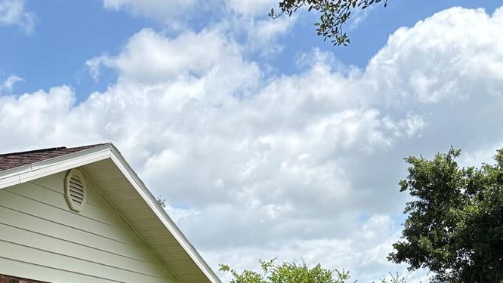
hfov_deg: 30.7
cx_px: 150
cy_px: 429
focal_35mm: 68
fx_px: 907
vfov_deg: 16.2
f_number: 1.6
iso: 50
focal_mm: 5.96
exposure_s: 1/2985
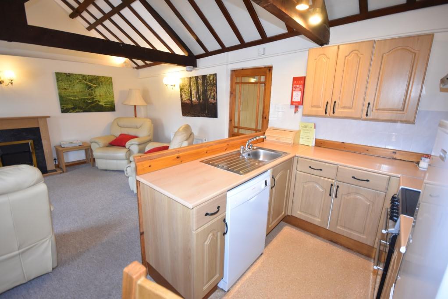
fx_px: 187
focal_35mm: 15
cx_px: 224
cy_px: 150
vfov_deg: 77.3
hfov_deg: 100.4
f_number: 4
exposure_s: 1/60
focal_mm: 10
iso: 1000
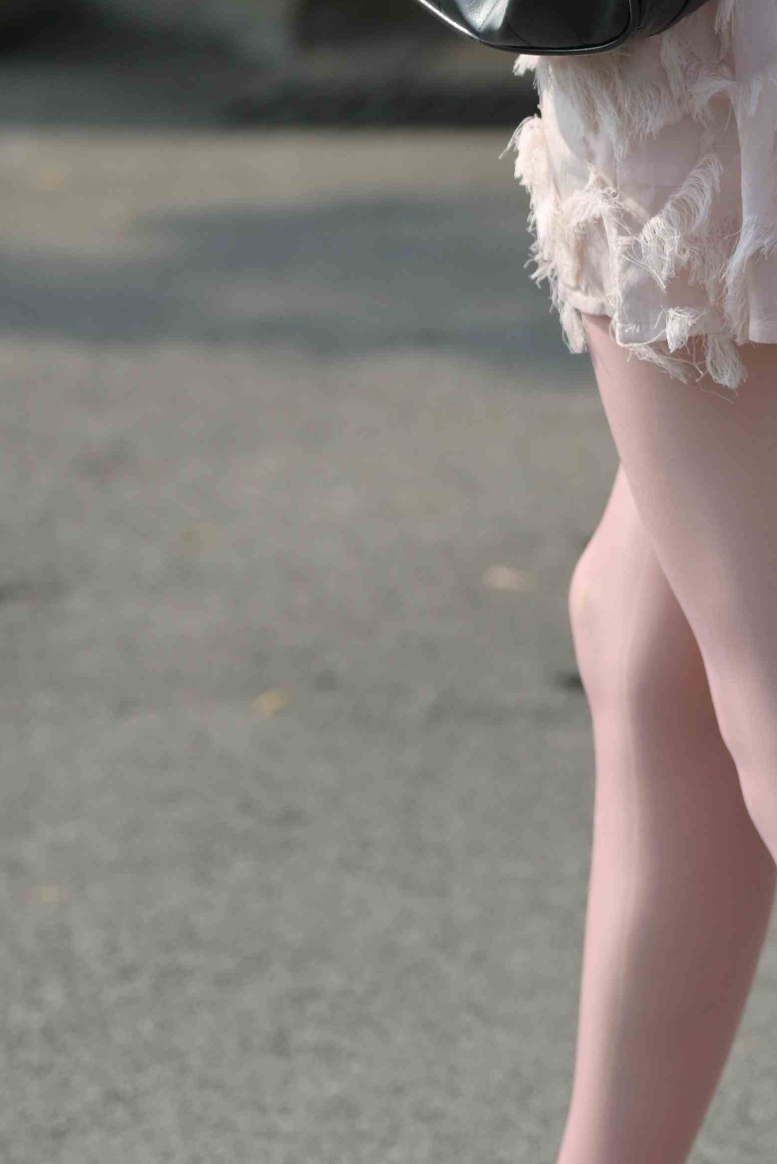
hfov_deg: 5.2
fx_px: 8544
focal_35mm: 264
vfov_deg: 7.8
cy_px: -50
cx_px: 673
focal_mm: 75
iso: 100
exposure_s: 1/2000
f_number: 2.8
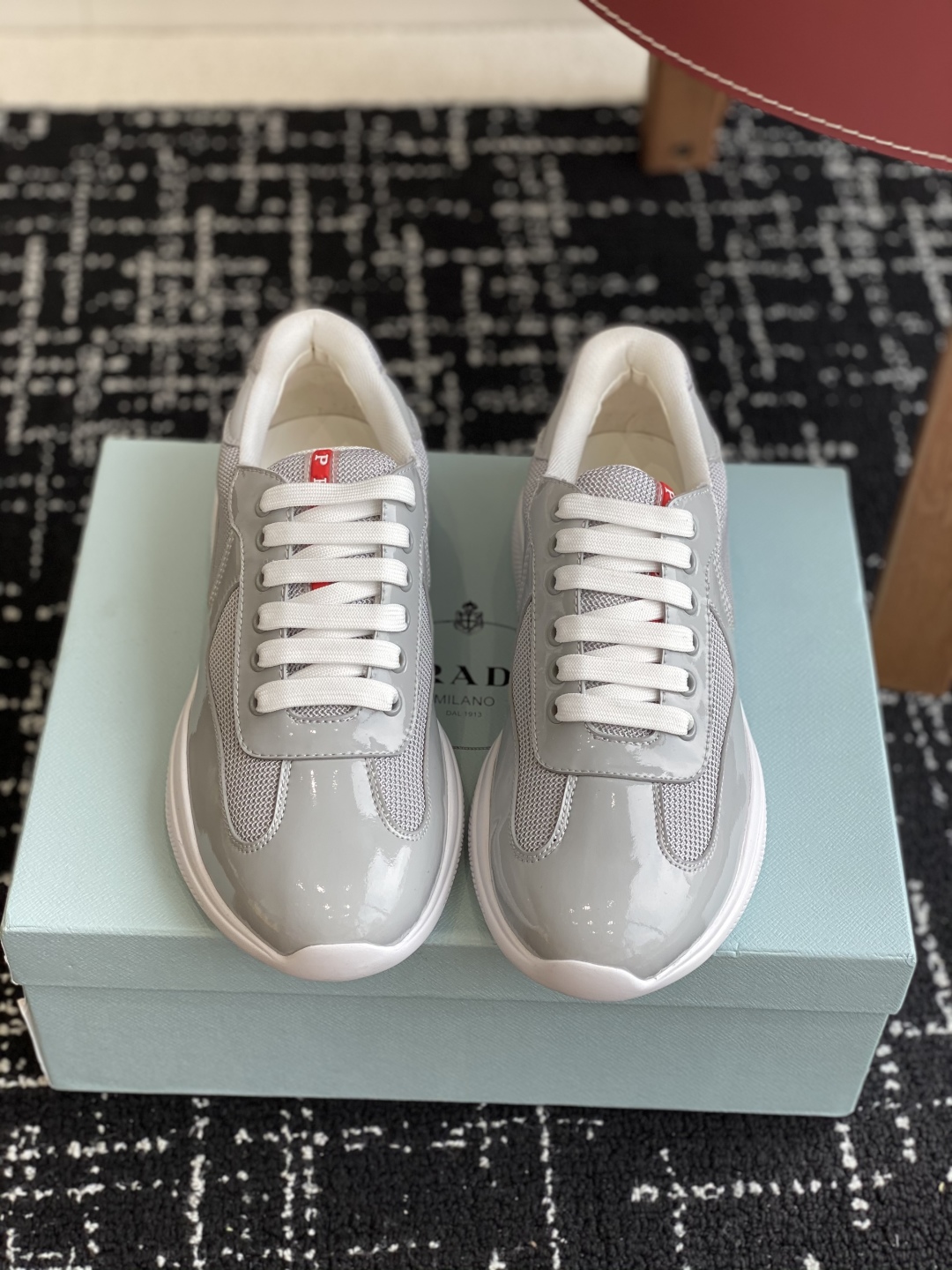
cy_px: 635
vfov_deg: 36.8
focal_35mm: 52
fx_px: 1907
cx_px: 476
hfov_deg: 28.0
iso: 20
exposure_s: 1/179
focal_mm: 6
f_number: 2
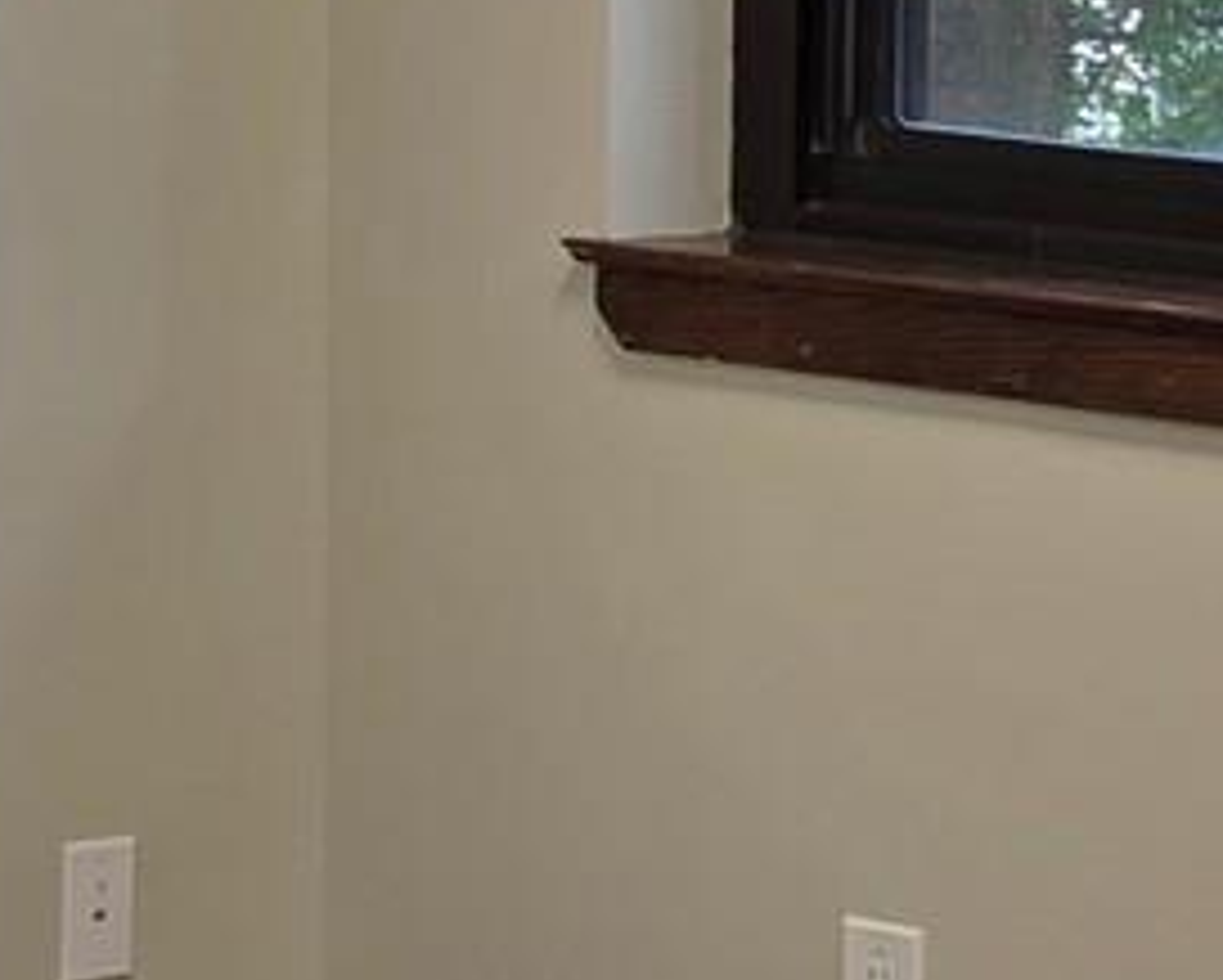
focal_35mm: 169
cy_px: 728
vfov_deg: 9.1
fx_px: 6122
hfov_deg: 11.3
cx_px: 1299
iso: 32
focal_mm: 6.3
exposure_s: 1/120
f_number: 1.7
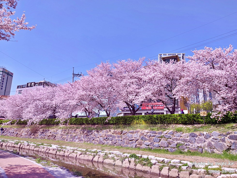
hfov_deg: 67.3
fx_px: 178
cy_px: 89
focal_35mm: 26
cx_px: 118
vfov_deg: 53.1
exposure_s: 1/812
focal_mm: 4.74
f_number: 1.79
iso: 96
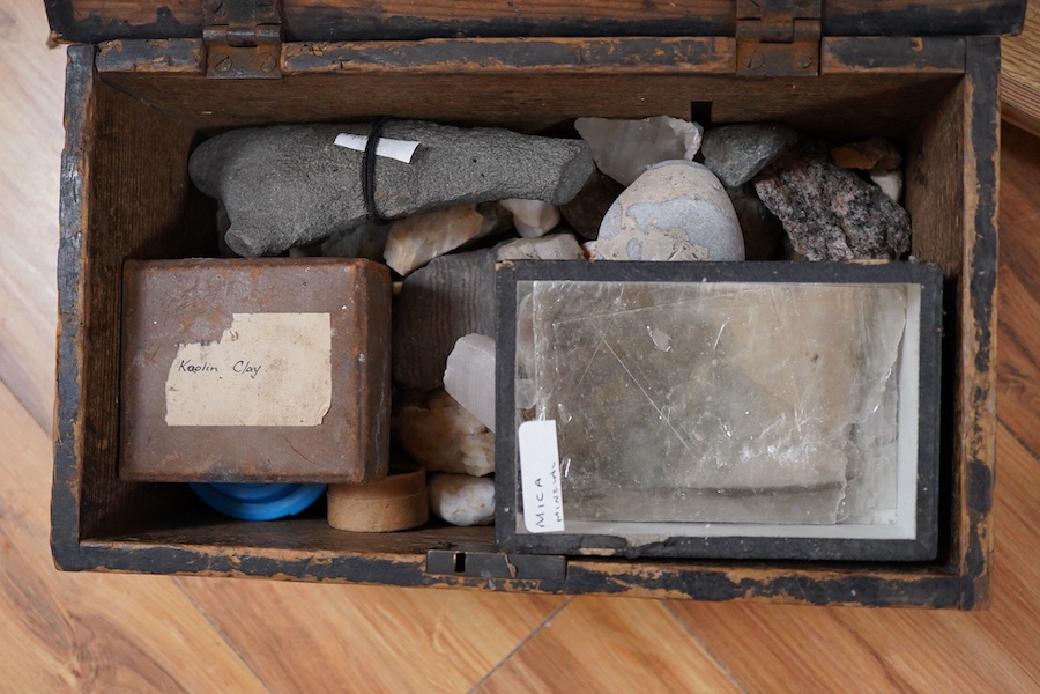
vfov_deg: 29.9
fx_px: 1300
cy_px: 347
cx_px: 520
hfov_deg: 43.6
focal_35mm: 45
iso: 1600
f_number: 3.5
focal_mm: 30
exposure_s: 1/125
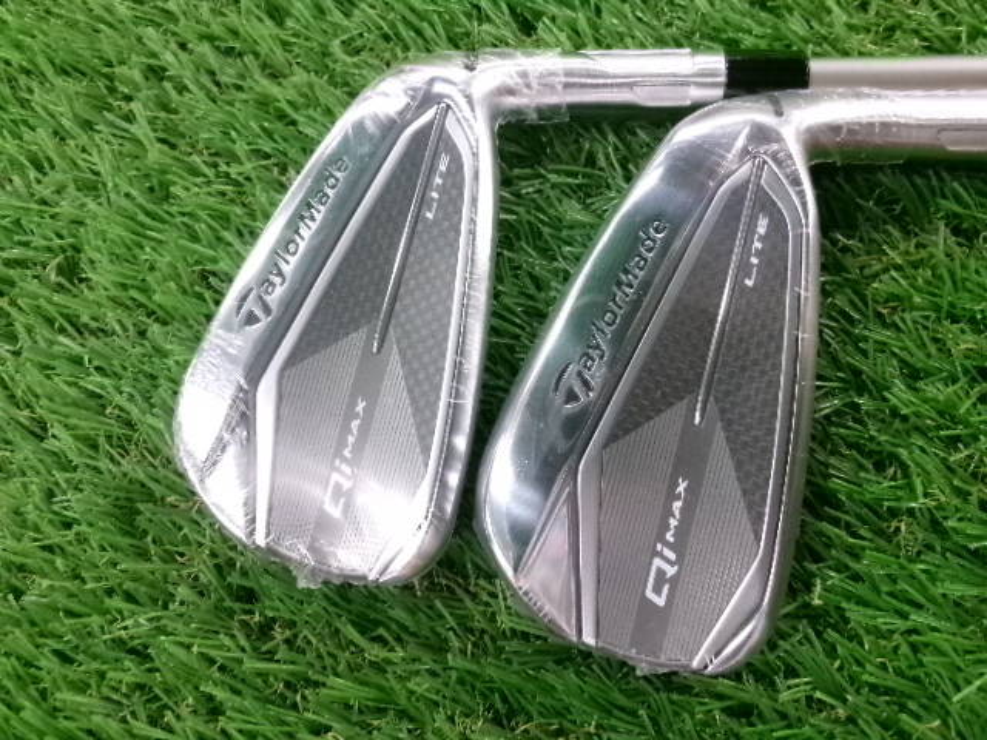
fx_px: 798
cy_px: 370
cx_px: 494
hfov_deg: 63.4
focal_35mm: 28
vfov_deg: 49.7
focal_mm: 5.1
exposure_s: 1/50
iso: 800
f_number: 3.9
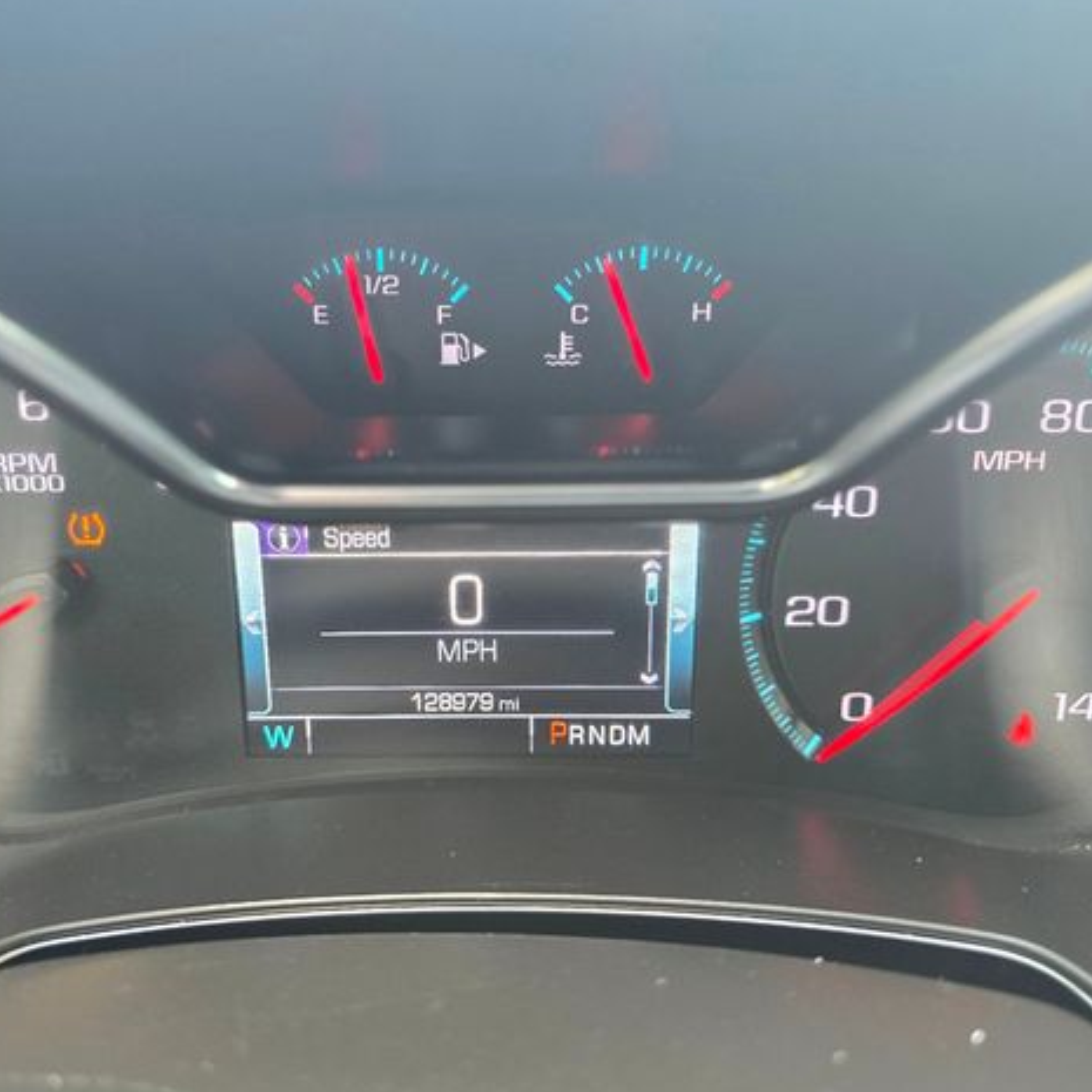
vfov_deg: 57.3
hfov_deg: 57.2
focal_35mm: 28
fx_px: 999
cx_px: 496
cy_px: 538
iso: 400
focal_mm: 6.3
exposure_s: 1/120
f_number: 1.7
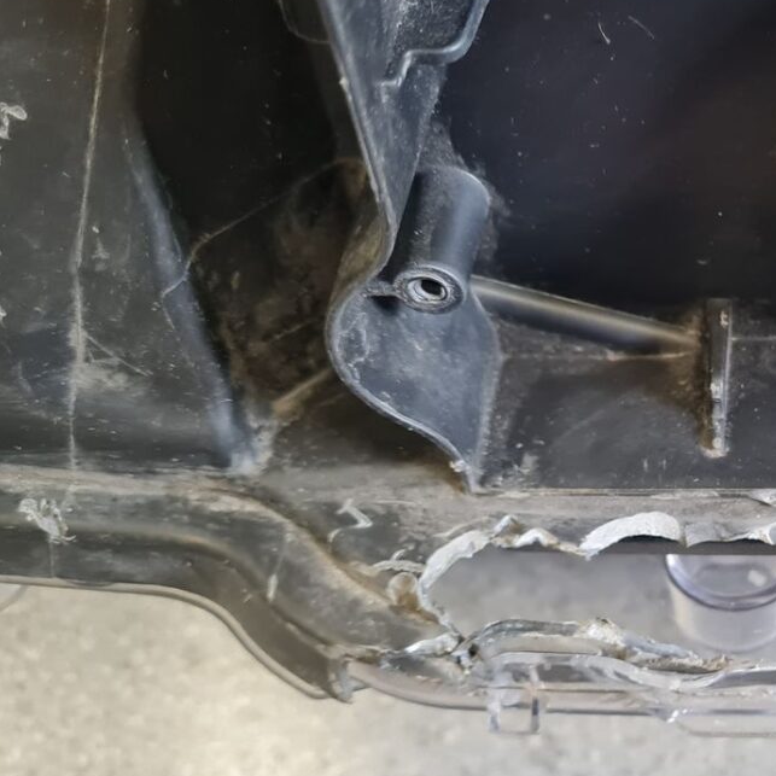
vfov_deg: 34.0
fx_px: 1268
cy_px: 443
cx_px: 805
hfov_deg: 31.1
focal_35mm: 50
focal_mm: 5.4
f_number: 1.8
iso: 320
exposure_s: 1/100
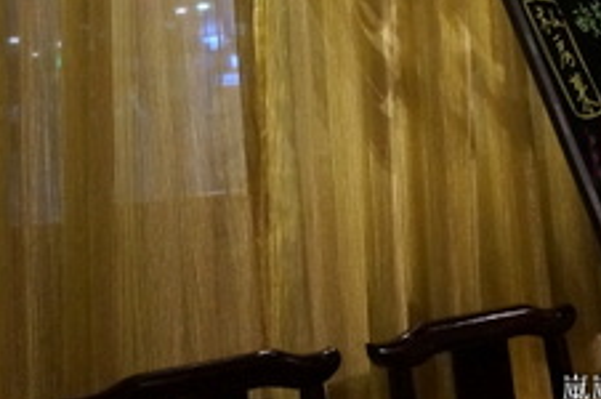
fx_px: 1134
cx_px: 210
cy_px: -126
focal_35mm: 68
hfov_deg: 29.5
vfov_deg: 18.5
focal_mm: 16
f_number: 3.5
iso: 2500
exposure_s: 1/160
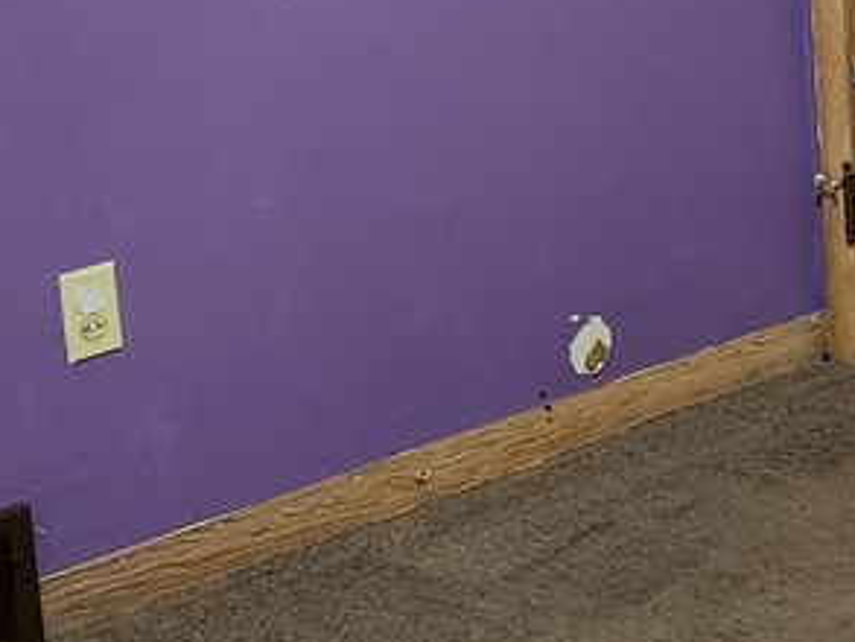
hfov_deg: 15.9
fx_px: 2792
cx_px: 1301
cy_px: -73
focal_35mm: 113
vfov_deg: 12.9
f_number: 1.8
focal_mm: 5.4
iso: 640
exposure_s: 1/30
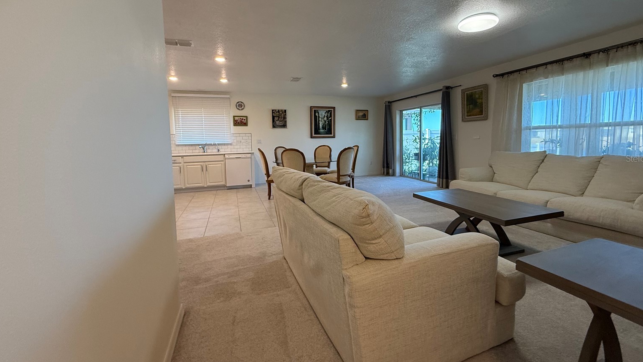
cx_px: 328
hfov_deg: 99.4
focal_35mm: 16
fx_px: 273
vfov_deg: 66.8
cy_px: 158
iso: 250
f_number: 2.2
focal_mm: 2.22
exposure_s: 1/120
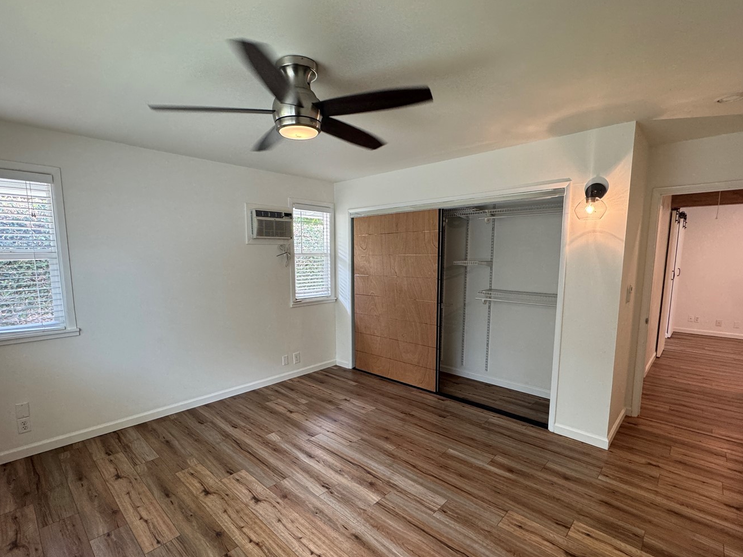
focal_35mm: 17
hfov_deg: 91.0
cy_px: 299
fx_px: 365
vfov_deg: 74.6
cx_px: 358
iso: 200
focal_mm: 2.22
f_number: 2.2
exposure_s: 1/120
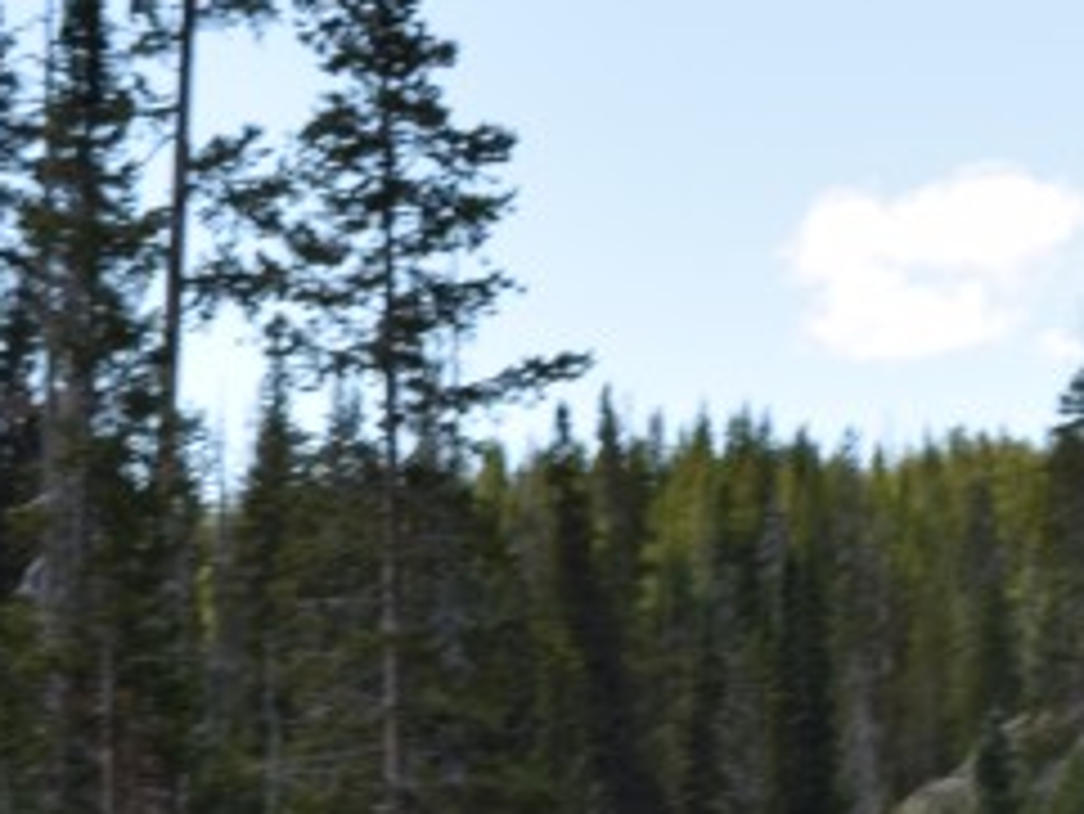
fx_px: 7676
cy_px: 1430
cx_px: 1988
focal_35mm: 245
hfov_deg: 7.8
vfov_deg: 6.0
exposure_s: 1/250
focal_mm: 40
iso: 220
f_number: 8
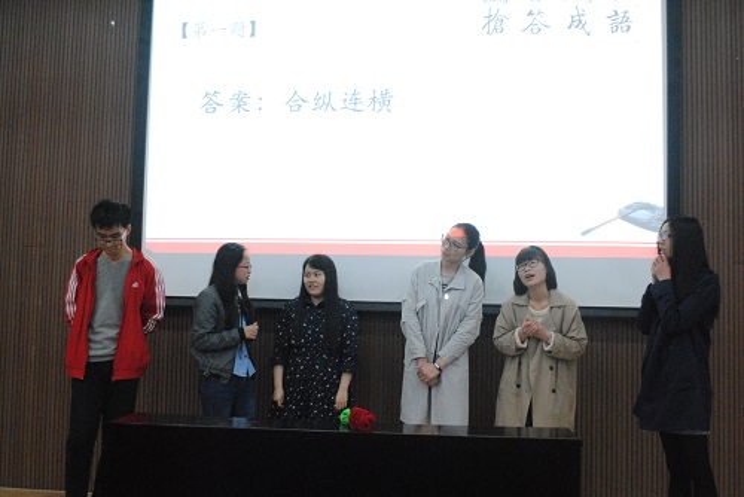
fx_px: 806
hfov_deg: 49.5
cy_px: 248
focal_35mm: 39
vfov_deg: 34.3
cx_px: 372
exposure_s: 1/25
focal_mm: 26
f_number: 5
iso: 1600
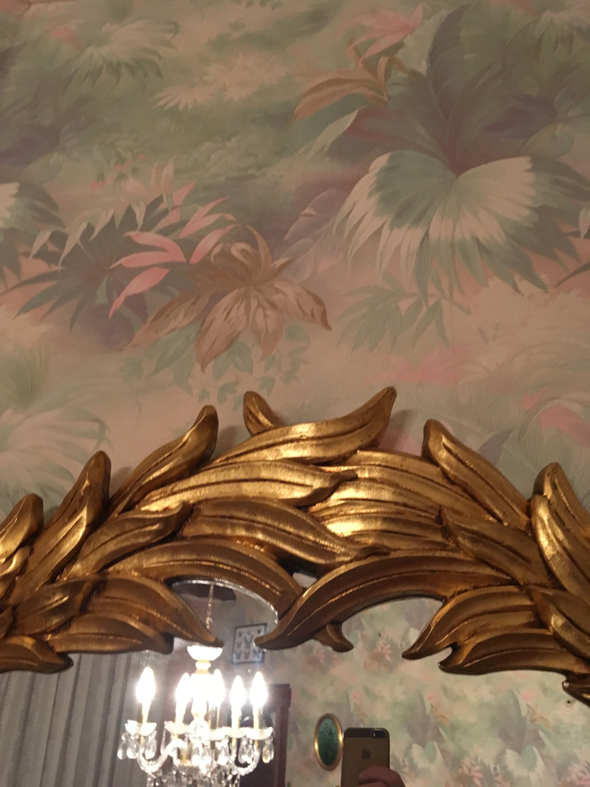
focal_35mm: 29
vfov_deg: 61.7
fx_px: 659
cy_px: 394
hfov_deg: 48.2
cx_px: 295
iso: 200
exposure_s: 1/17
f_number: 2.2
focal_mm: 4.15
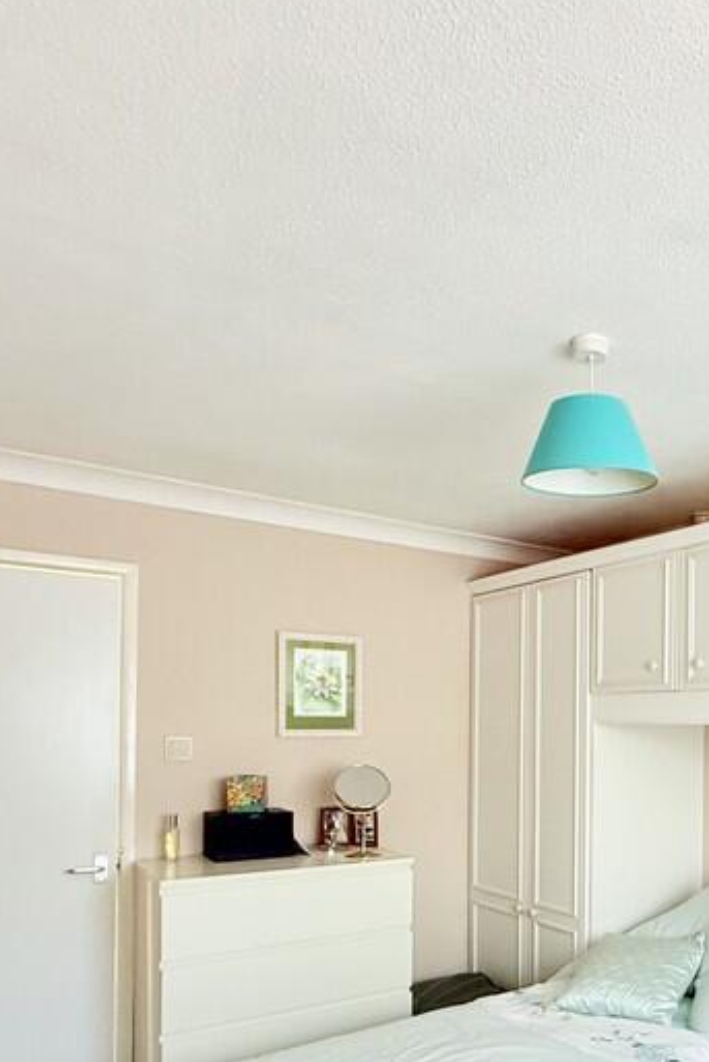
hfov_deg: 39.7
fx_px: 856
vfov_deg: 61.6
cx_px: 705
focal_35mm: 29
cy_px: 733
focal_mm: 2.22
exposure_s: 1/99
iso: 250
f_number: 2.2
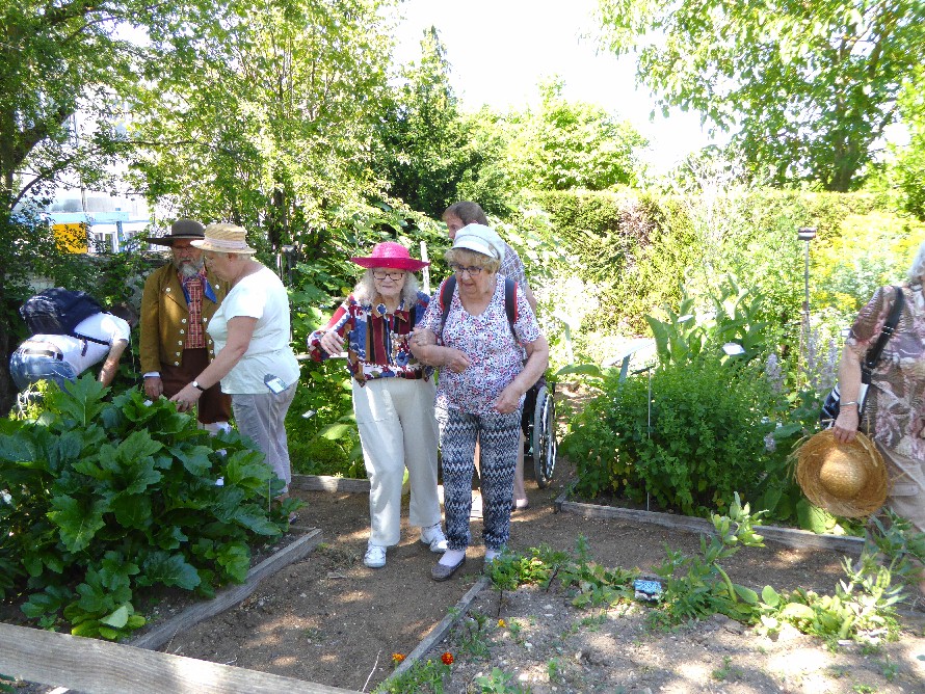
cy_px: 347
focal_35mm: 33
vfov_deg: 43.0
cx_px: 462
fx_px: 882
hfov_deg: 55.3
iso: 100
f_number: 3.6
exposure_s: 1/125
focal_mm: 5.8
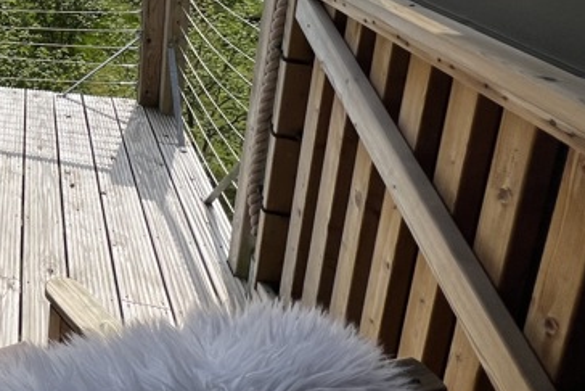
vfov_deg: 31.5
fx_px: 618
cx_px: -209
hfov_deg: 33.4
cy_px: -29
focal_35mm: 38
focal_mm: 1.57
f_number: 1.8
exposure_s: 1/3774
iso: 40
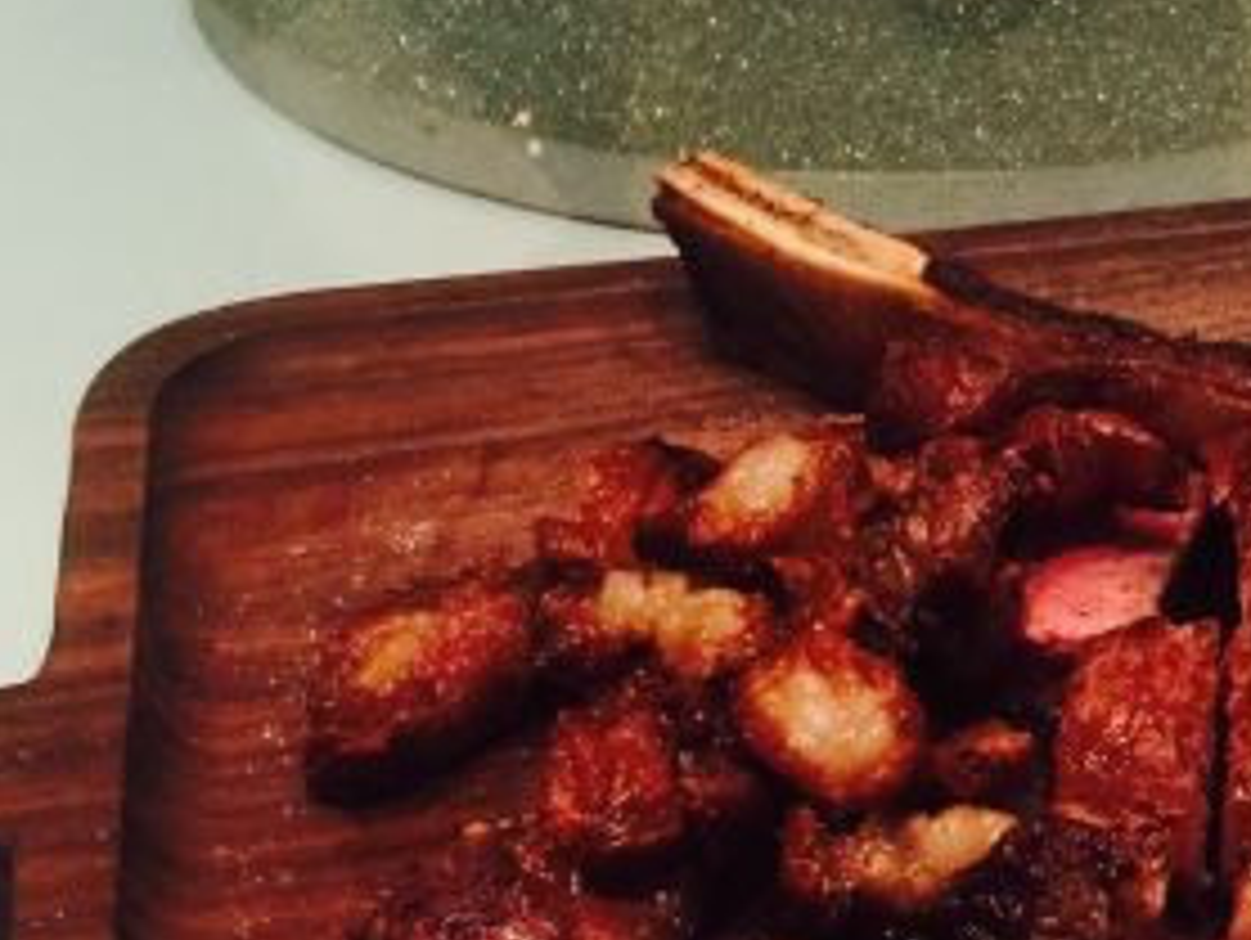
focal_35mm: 73
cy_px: 731
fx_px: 2640
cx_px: 1053
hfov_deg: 26.0
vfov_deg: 20.0
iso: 125
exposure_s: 1/17
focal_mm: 4.15
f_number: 2.2
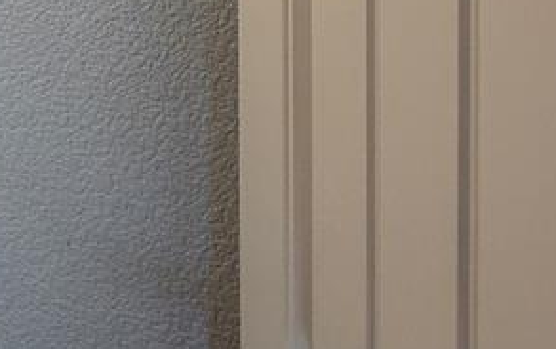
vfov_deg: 21.6
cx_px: -208
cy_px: -148
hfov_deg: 29.3
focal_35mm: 52
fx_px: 789
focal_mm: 2.22
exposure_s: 1/120
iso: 64
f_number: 2.2
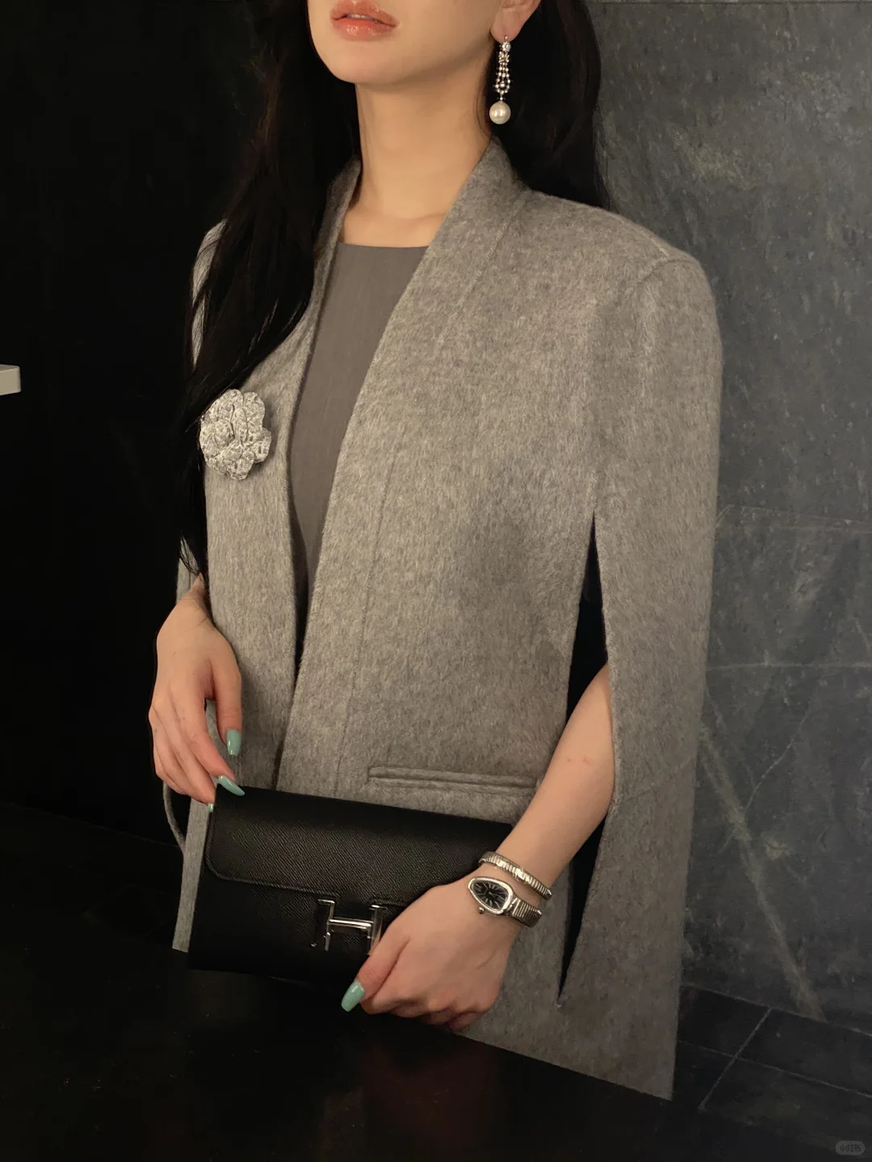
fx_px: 1747
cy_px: 581
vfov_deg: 36.8
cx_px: 436
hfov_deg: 28.0
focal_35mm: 52
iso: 250
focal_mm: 6
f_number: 2
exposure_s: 1/60
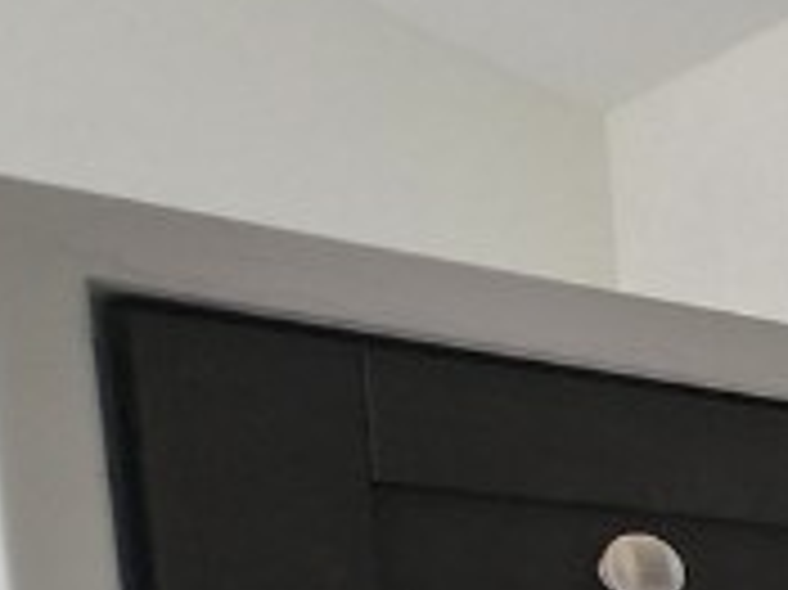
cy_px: 1058
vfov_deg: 16.3
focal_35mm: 76
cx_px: 1968
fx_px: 1729
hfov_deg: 14.4
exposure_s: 1/60
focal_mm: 1.7
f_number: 2.2
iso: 64
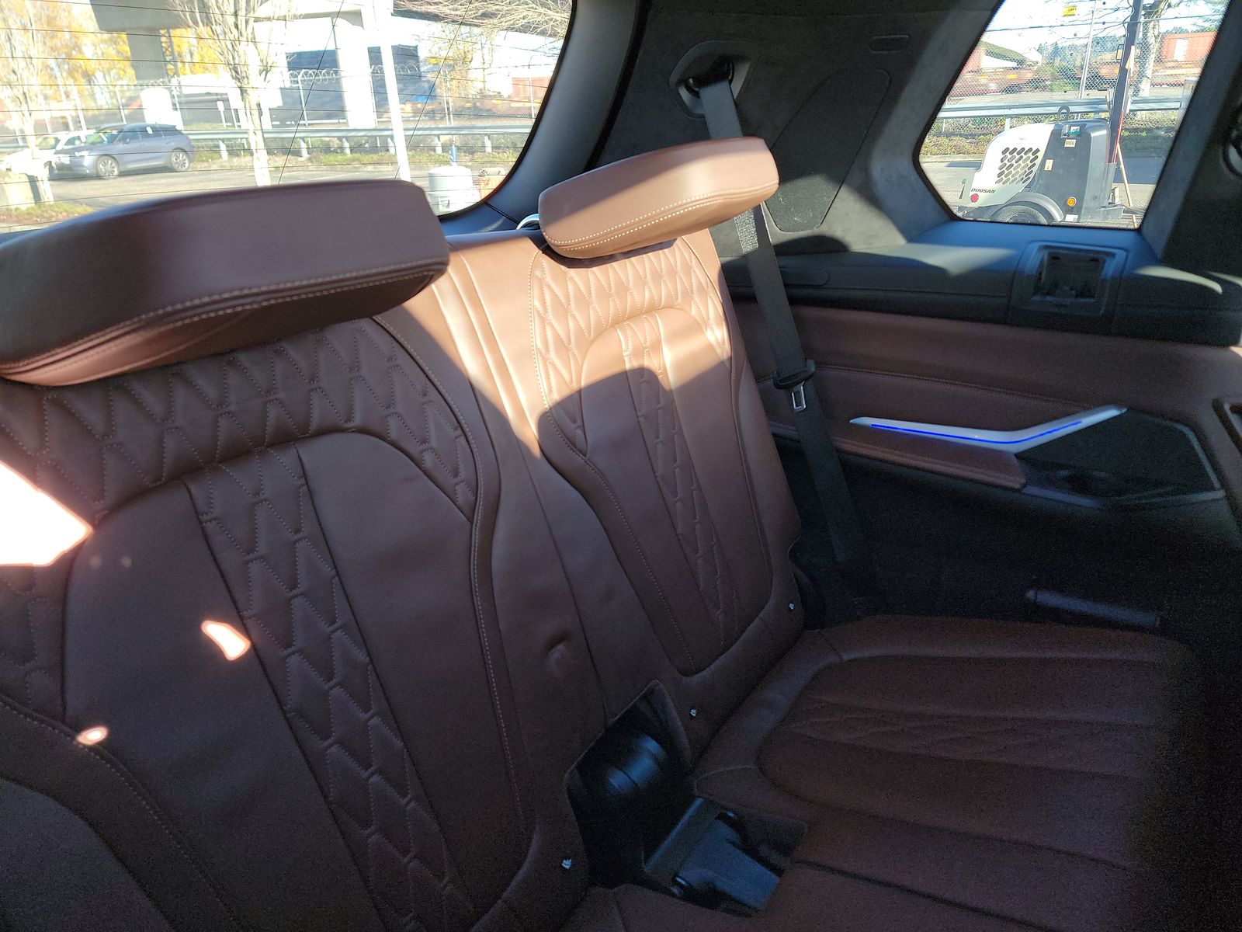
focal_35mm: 24
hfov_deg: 71.6
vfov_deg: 56.8
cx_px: 621
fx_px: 861
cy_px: 466
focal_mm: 6.7
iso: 210
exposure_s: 1/59
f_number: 1.8
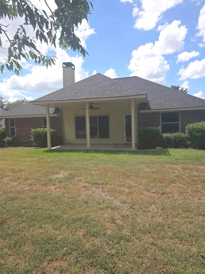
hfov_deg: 58.9
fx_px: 182
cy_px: 137
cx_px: 102
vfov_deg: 73.9
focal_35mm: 23
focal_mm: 6.3
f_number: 1.7
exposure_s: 1/769
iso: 12
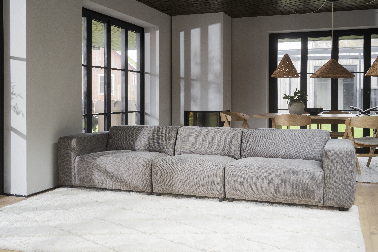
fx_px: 420
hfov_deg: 48.5
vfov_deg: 33.4
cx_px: 189
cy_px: 126
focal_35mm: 40
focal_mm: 40
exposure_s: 1/2.5
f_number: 7.1
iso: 100
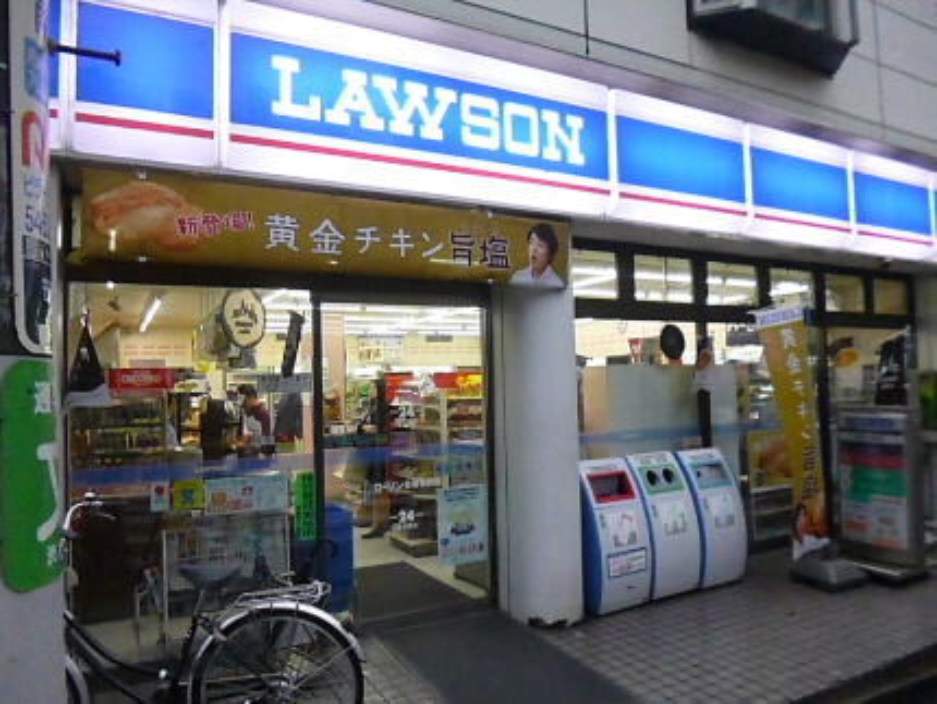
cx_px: 468
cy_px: 352
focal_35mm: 24
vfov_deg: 56.9
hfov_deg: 71.6
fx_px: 650
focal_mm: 4.3
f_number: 2.5
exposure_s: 1/400
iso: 1600
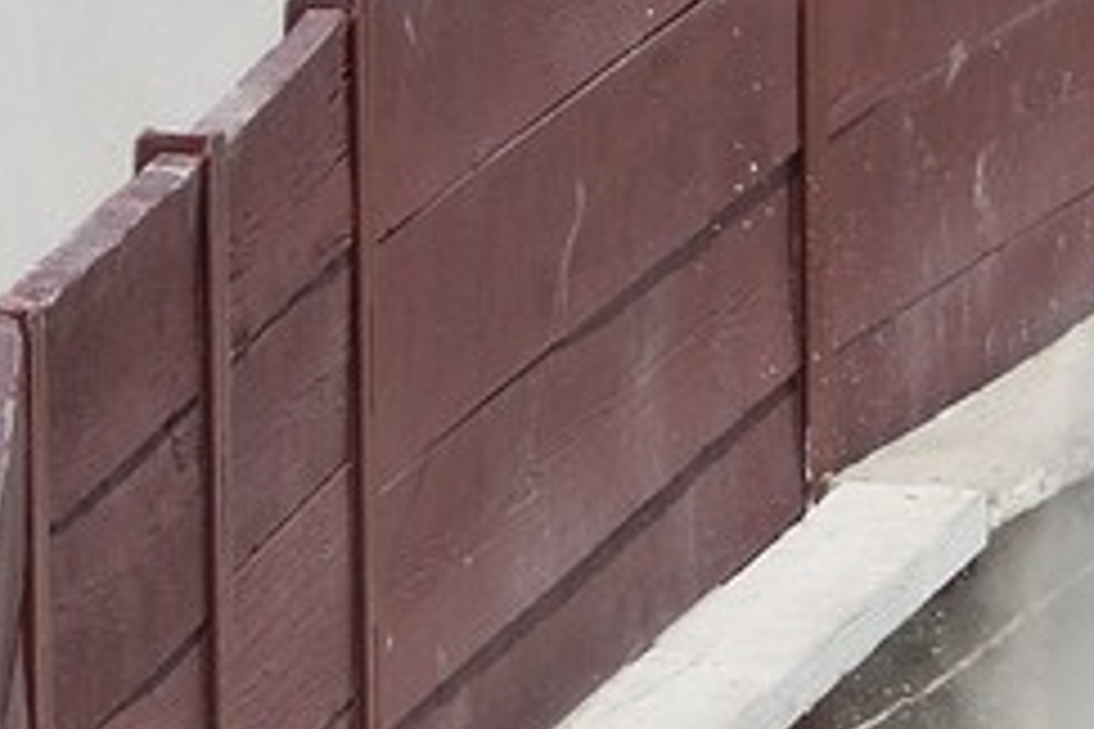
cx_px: 2886
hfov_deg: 3.6
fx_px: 16986
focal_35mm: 559
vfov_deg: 2.5
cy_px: 736
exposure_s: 1/640
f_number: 11
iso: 200
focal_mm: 85
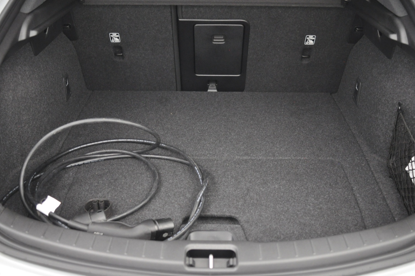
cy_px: 135
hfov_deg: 49.6
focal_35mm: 39
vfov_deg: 34.1
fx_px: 449
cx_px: 206
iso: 1250
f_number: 2.8
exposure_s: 1/30
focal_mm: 24
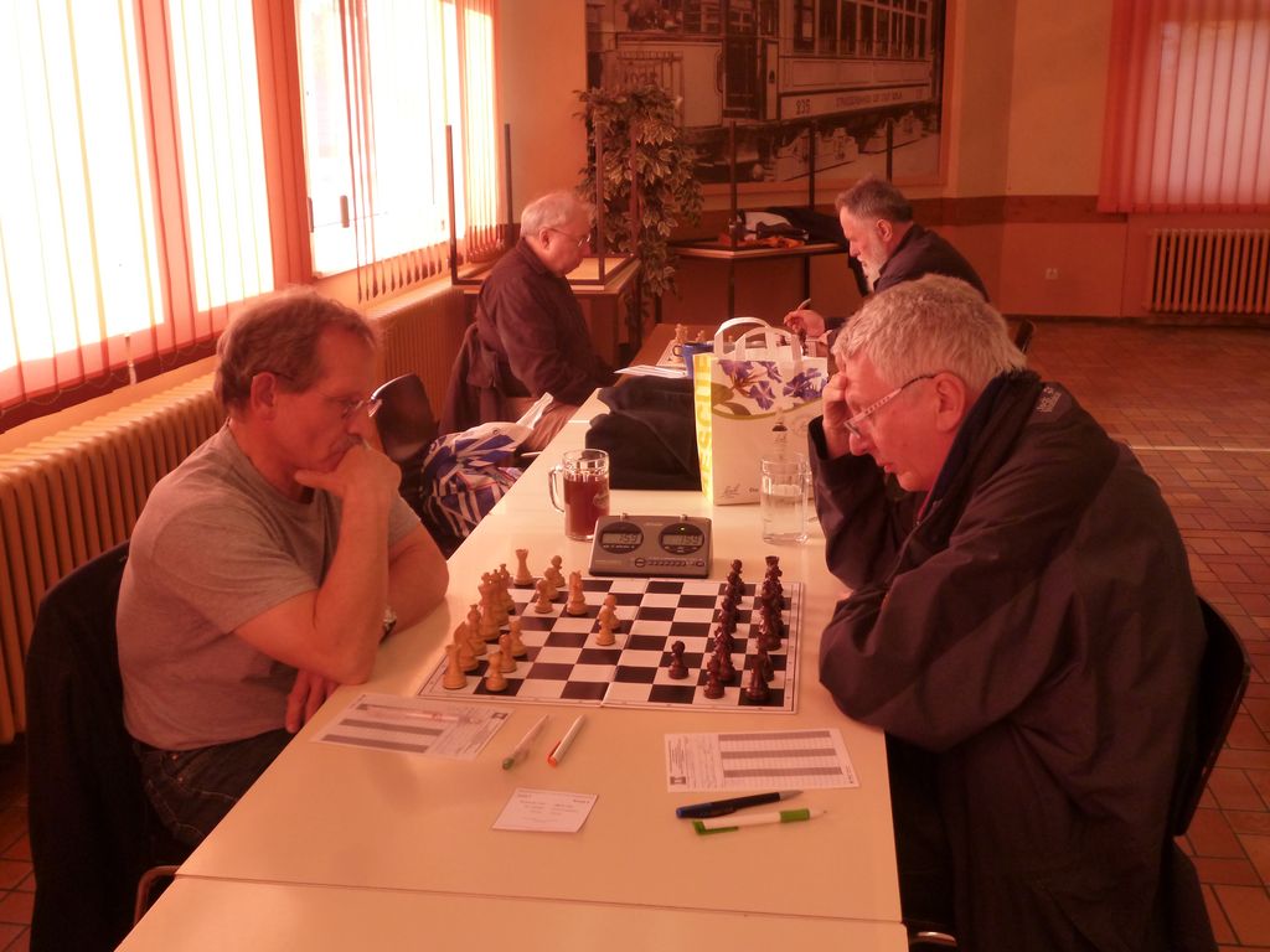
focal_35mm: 36
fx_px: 1321
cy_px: 476
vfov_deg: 39.7
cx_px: 635
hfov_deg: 51.4
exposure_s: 1/60
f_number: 3.5
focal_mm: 6.4
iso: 250
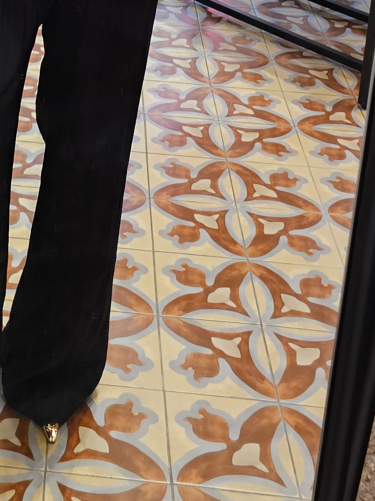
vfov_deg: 22.7
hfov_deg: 19.8
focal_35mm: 73
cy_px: -210
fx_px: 1054
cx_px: 42
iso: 160
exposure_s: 1/100
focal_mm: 6.3
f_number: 1.7
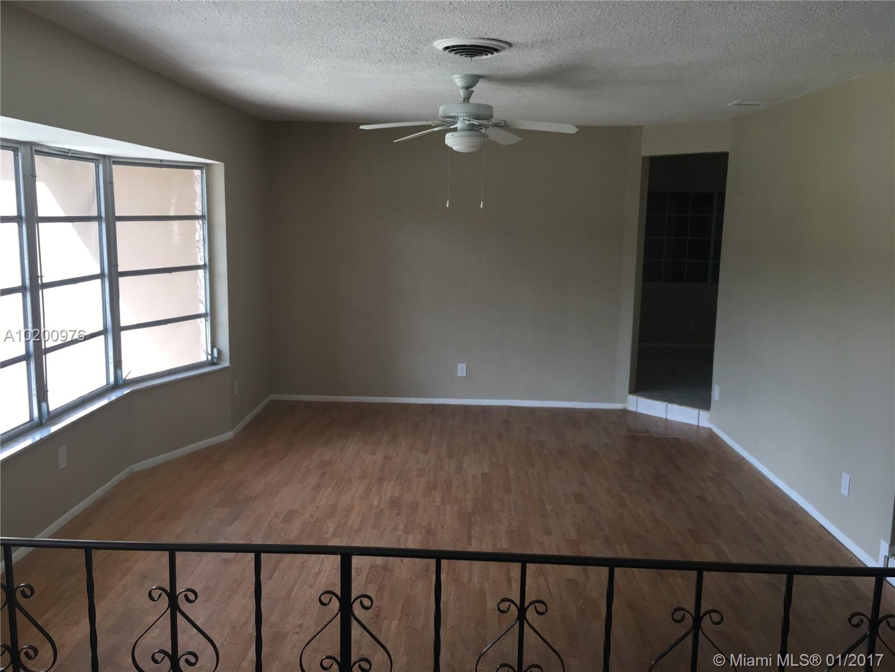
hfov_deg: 61.7
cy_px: 336
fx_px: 750
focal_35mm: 29
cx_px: 448
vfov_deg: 48.2
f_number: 2.2
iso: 40
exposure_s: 1/120
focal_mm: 4.15
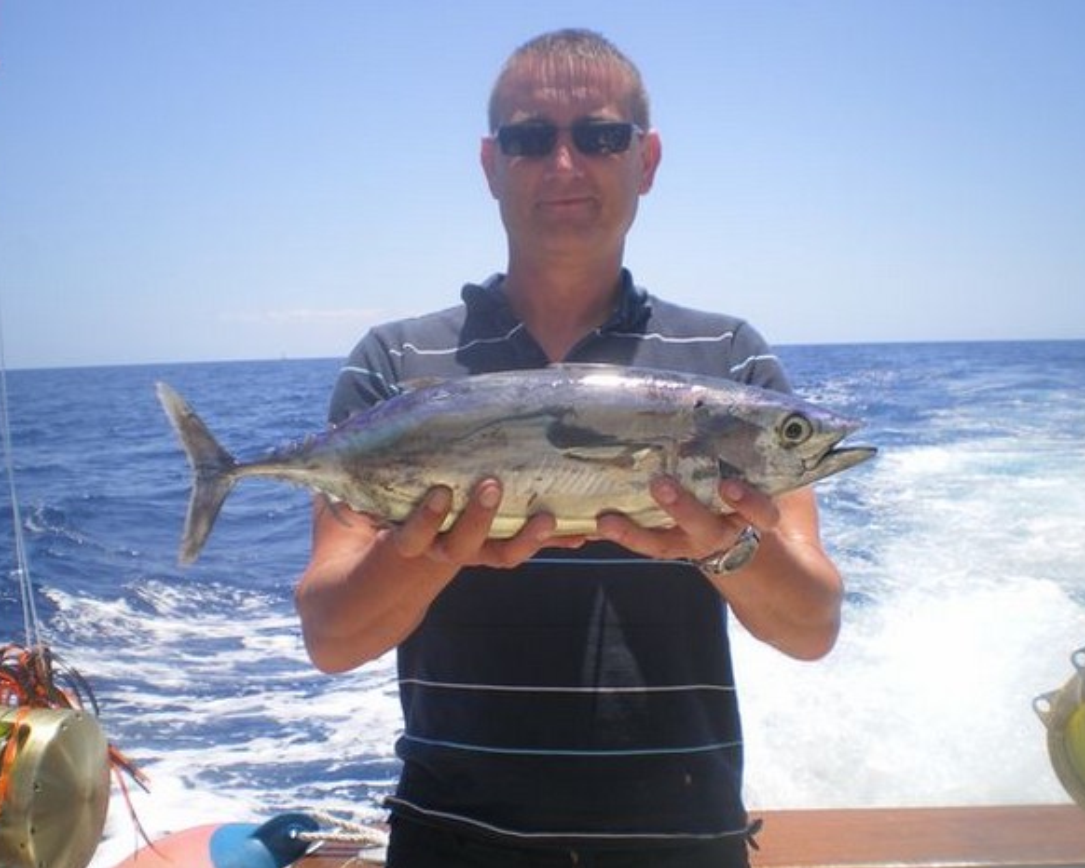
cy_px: 436
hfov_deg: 47.9
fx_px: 1221
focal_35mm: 38
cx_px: 563
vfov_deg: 39.2
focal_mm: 6.3
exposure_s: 1/400
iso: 50
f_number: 4.6
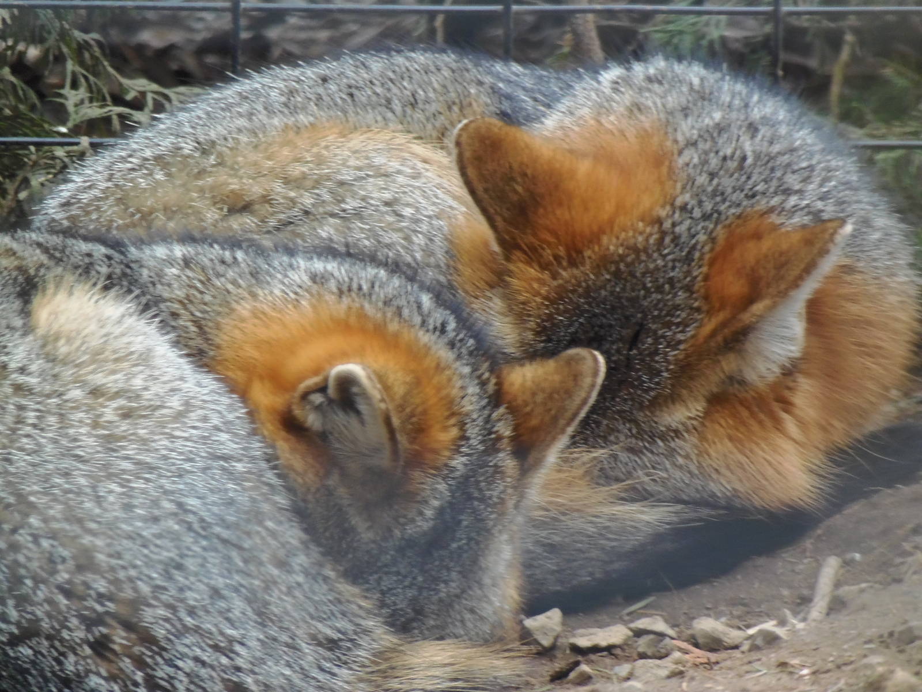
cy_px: 346
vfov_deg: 2.2
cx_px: 461
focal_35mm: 681
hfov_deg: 2.9
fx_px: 18138
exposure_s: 1/100
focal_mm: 126.2
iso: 200
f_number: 5.3
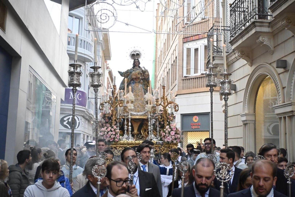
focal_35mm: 42
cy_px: 98
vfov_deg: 31.9
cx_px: 148
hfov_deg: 46.4
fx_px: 344
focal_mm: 28
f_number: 4.5
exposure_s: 1/320
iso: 3200
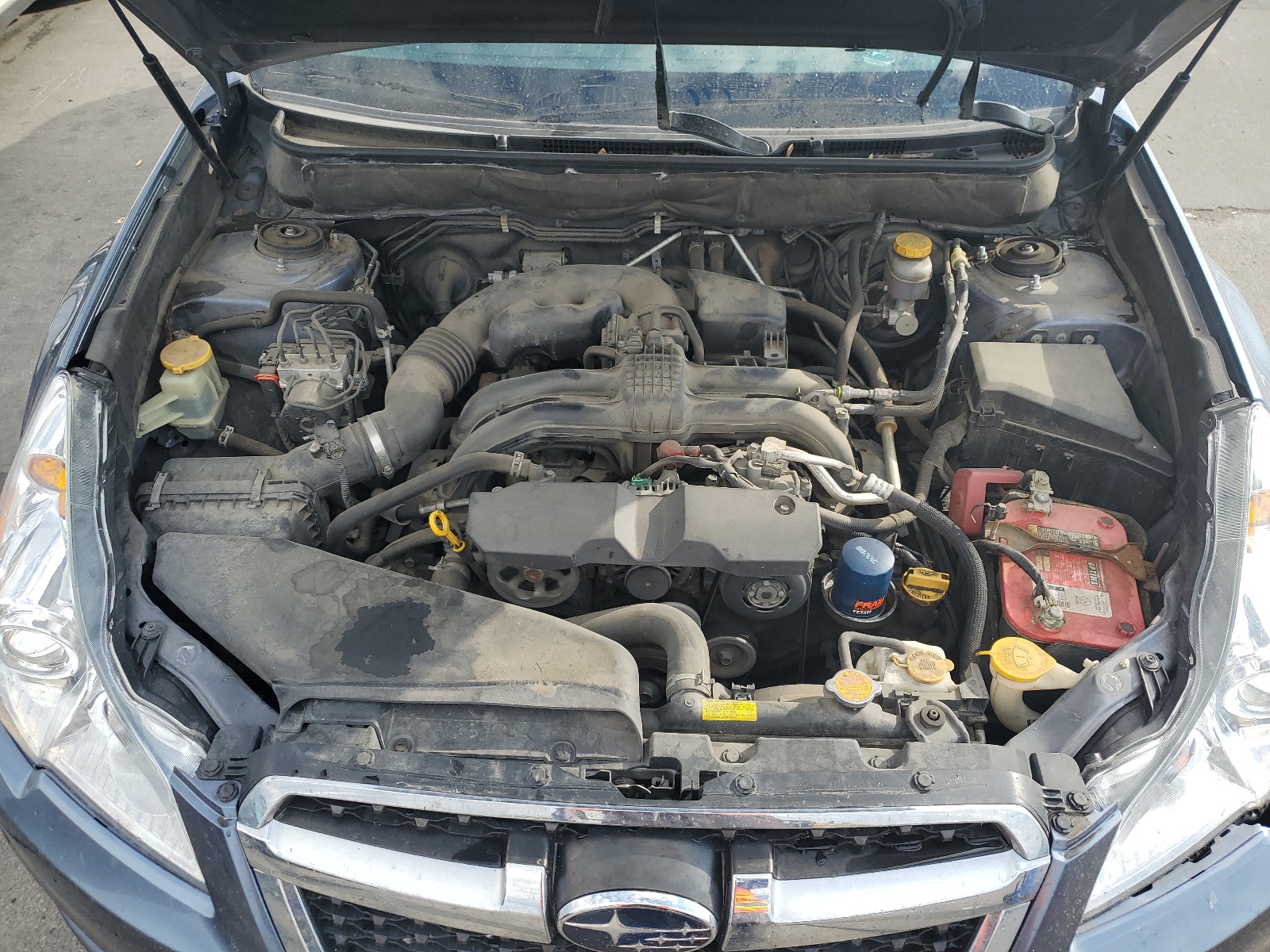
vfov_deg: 53.1
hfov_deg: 67.3
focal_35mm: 26
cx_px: 635
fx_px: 954
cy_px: 476
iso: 50
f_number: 1.5
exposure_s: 1/909
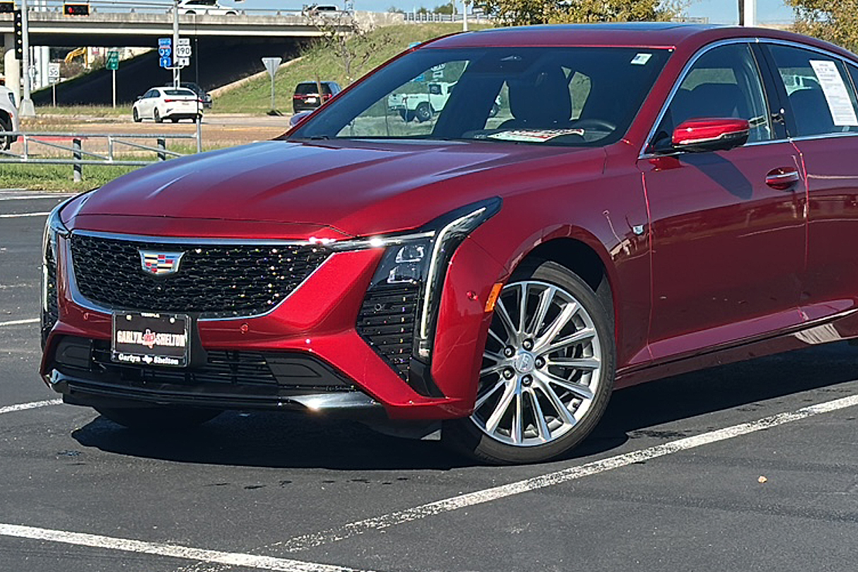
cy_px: 245
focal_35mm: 85
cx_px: 521
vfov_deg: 16.1
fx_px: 2025
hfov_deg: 23.9
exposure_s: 1/2985
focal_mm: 6.86
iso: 64
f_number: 1.78
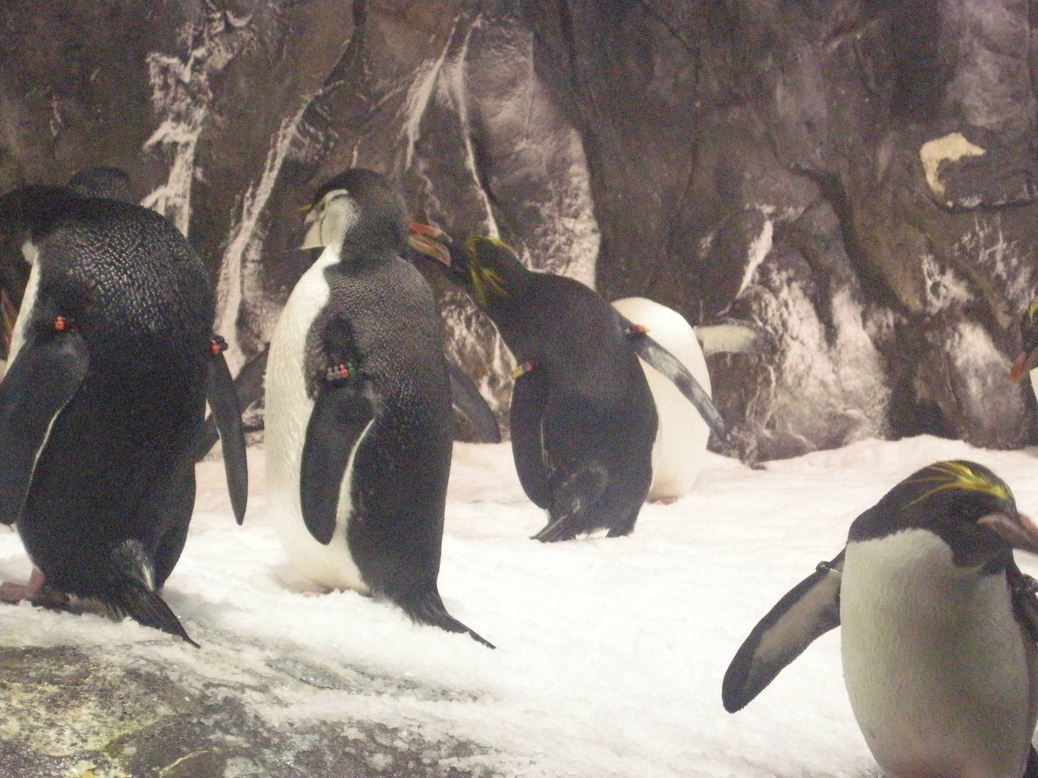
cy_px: 389
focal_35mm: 123
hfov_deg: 16.0
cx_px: 519
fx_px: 3688
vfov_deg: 12.0
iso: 1600
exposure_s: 1/86
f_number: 5.3
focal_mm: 26.3
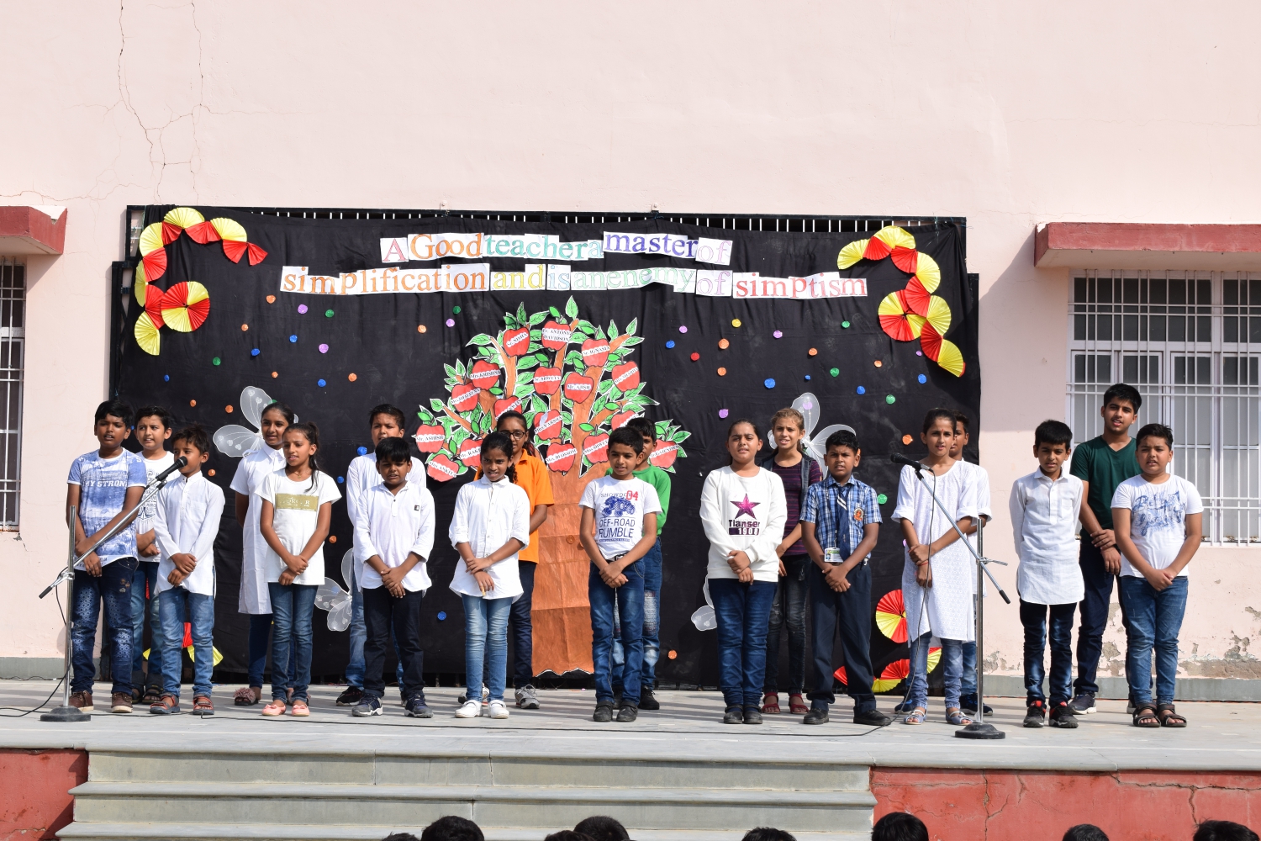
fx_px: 2522
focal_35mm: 72
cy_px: 420
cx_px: 630
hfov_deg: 28.1
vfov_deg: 18.9
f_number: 10
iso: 200
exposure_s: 1/400
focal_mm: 48
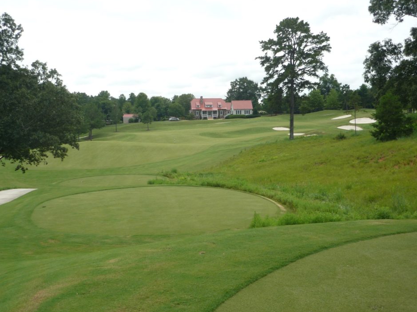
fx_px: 578
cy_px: 157
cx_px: 206
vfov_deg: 30.3
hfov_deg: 39.7
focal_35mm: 48
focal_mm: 7.2
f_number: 9
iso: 100
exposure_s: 1/160
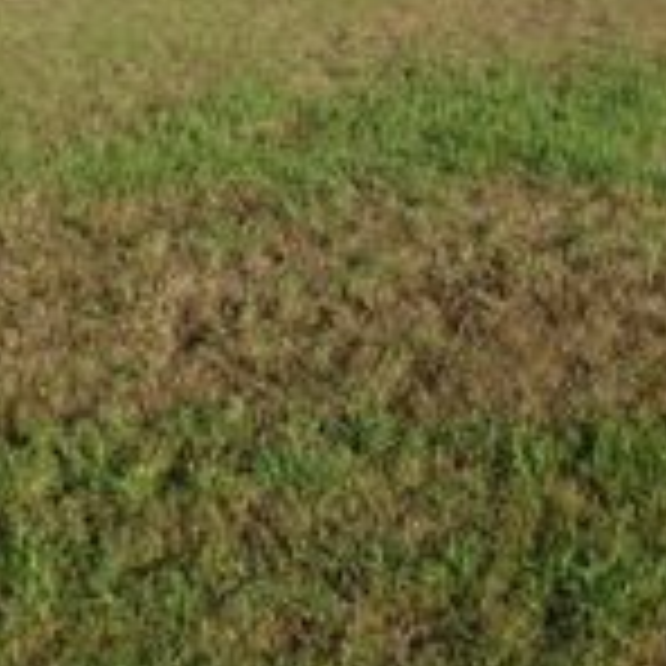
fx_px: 1720
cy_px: -22
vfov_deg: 21.1
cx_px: 486
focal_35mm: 79
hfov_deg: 21.8
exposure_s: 1/500
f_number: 4
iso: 100
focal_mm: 4.3
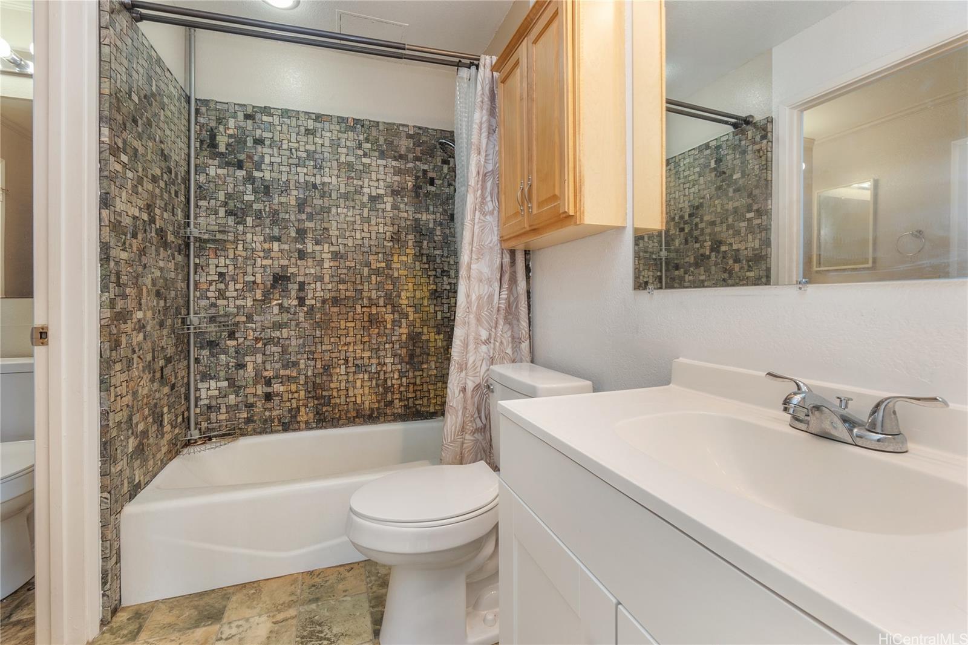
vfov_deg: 77.3
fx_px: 403
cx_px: 484
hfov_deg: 100.4
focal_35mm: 15
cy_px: 322
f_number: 8
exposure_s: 1/2
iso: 200
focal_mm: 10
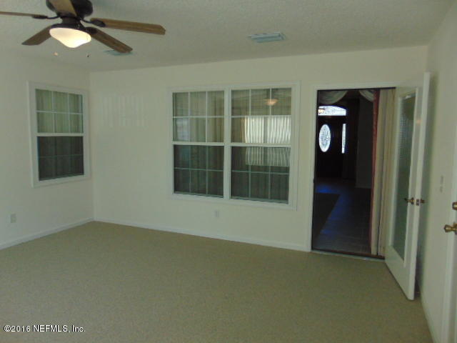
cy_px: 172
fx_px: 330
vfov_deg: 54.9
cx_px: 228
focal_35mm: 25
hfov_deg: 69.4
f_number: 3
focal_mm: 4.5
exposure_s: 1/250
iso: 200
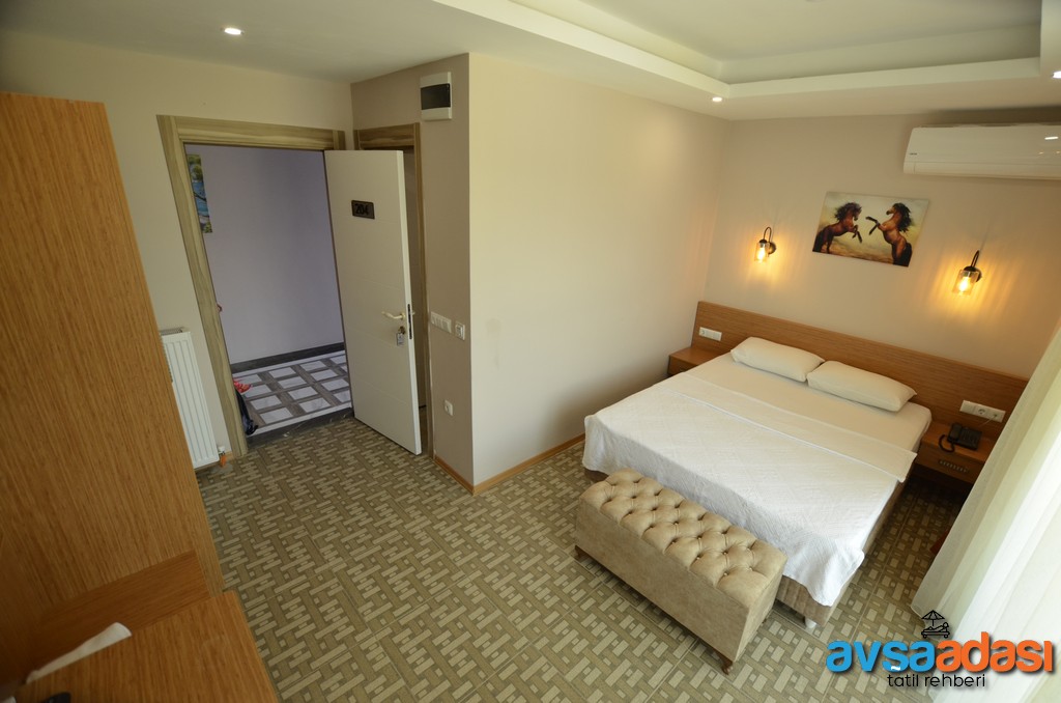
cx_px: 530
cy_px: 352
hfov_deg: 100.5
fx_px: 441
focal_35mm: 15
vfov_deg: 77.1
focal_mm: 10
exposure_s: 1/60
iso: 640
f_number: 4
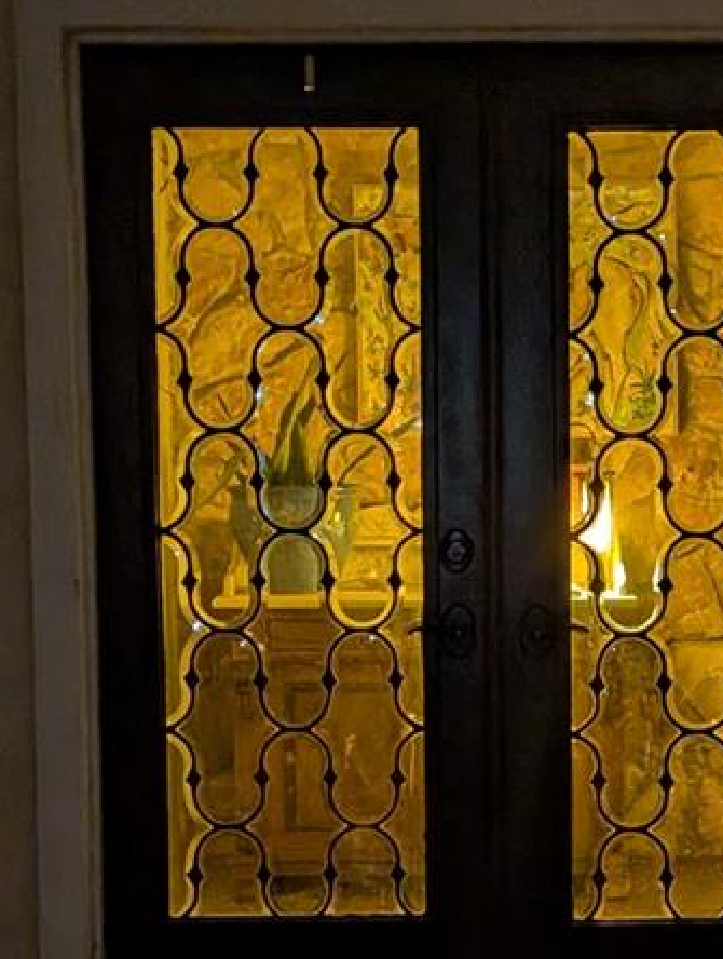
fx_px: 2303
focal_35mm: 83
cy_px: 683
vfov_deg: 23.3
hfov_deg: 17.8
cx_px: 500
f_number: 1.68
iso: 384
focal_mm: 6.9
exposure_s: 1/20
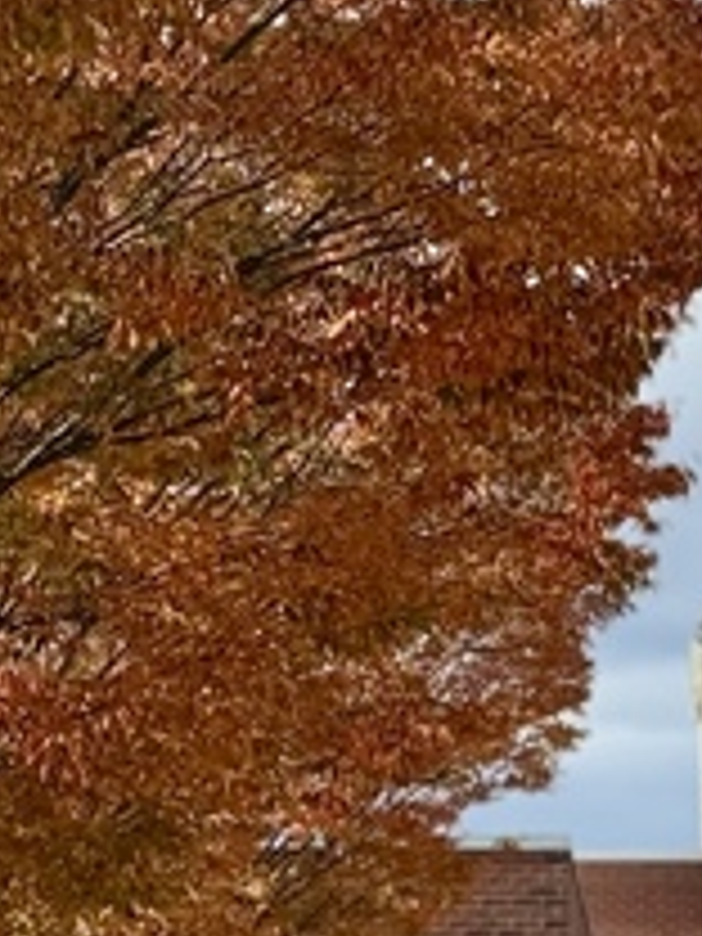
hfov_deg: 6.3
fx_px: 6381
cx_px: 513
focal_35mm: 236
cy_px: 1233
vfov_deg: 8.3
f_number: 1.78
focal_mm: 6.76
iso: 64
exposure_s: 1/4049
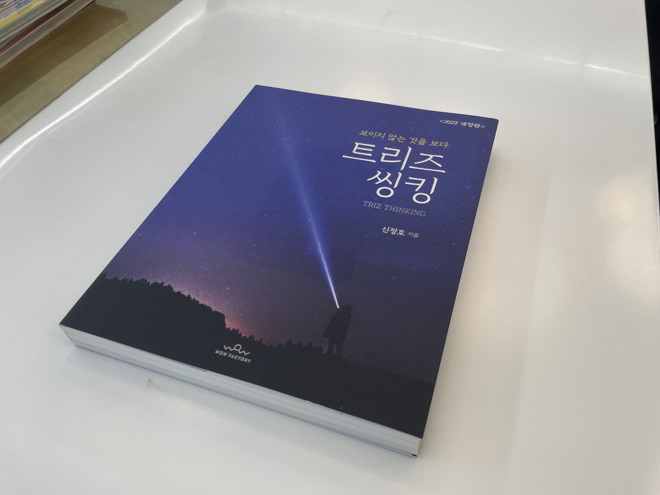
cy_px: 248
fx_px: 496
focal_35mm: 26
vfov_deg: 53.1
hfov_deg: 67.3
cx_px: 330
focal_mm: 4.2
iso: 100
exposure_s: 1/120
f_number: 1.6
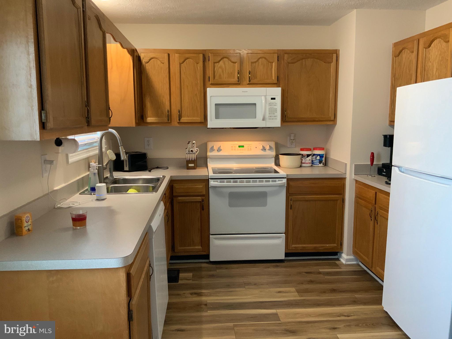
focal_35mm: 29
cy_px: 170
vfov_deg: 48.2
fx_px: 379
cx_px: 226
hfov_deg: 61.7
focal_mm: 3
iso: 200
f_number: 1.8
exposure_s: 1/60
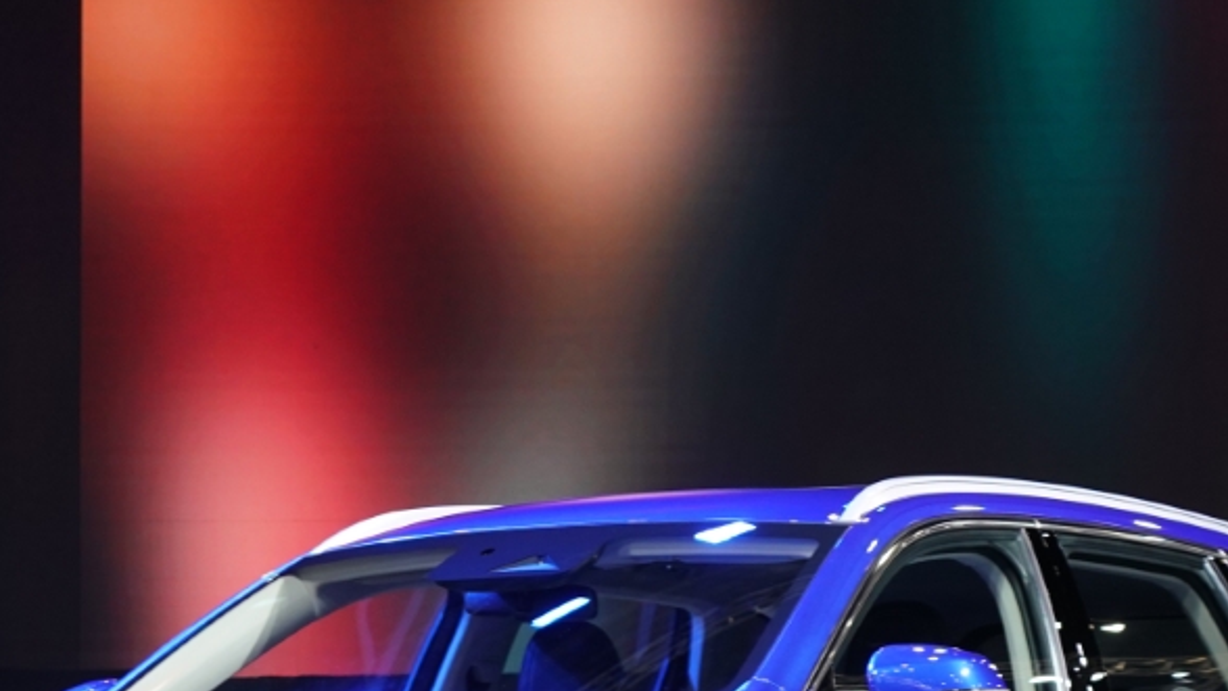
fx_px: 5276
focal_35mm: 162
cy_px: 664
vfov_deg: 7.5
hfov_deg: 13.3
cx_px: 430
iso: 1250
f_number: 5
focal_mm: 79
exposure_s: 1/100
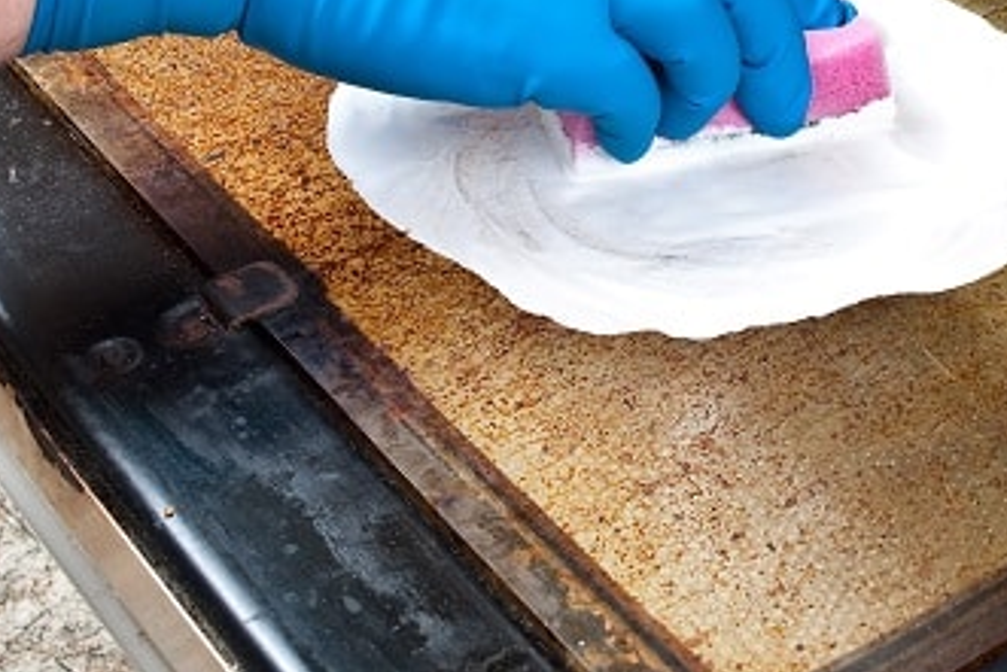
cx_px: 773
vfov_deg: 15.6
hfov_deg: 23.1
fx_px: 2435
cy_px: 117
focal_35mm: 87
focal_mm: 32
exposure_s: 1/200
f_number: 9
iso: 100
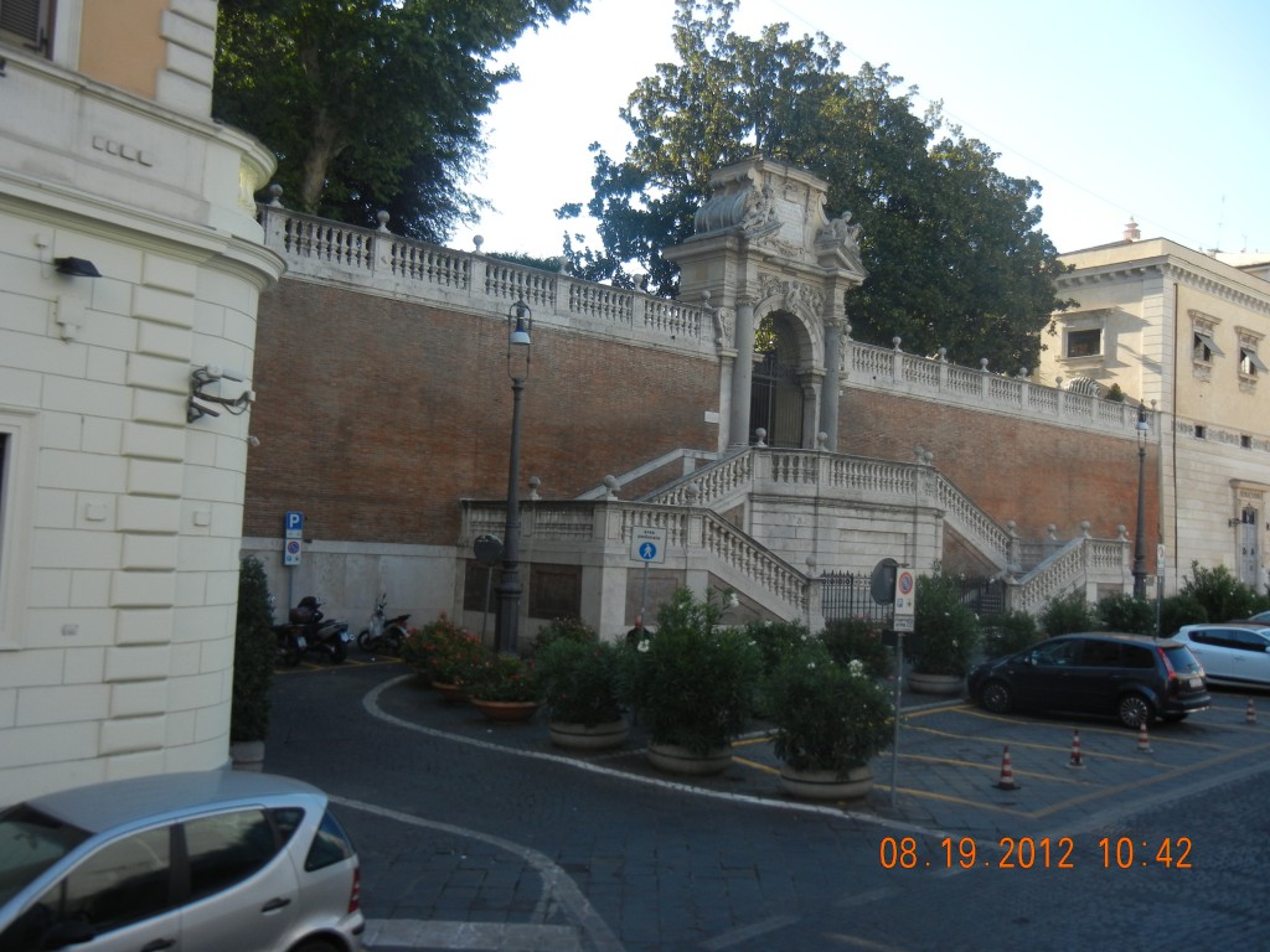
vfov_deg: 41.8
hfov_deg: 54.0
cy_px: 476
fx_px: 1247
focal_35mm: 34
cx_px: 635
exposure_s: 1/406
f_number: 3.6
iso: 160
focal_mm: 6.2
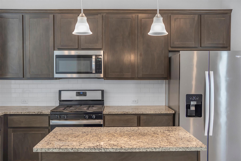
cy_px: 80
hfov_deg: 55.8
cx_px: 120
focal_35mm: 34
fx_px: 228
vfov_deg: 38.9
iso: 200
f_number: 4
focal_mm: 23
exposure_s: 1/25
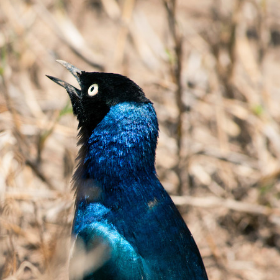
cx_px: 16
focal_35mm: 542
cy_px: 185
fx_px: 4960
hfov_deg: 3.2
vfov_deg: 3.2
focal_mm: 200
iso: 200
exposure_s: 1/640
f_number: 7.1
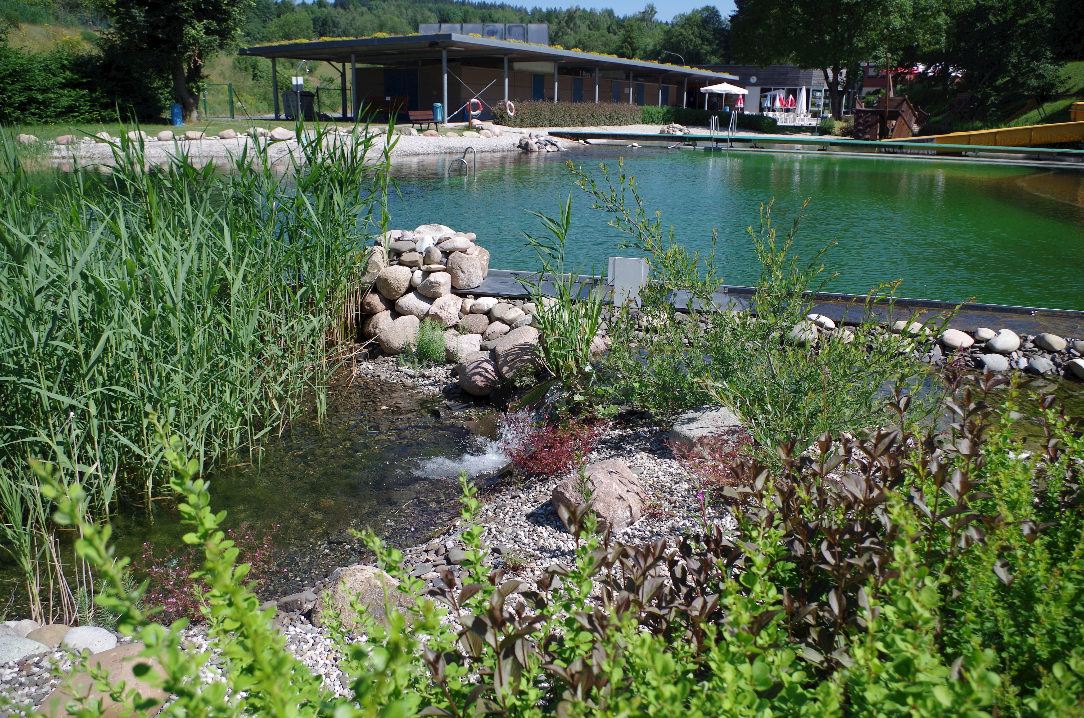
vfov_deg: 47.7
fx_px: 811
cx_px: 542
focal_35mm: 27
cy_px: 359
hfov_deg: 67.5
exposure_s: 1/320
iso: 100
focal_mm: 18
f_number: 5.6
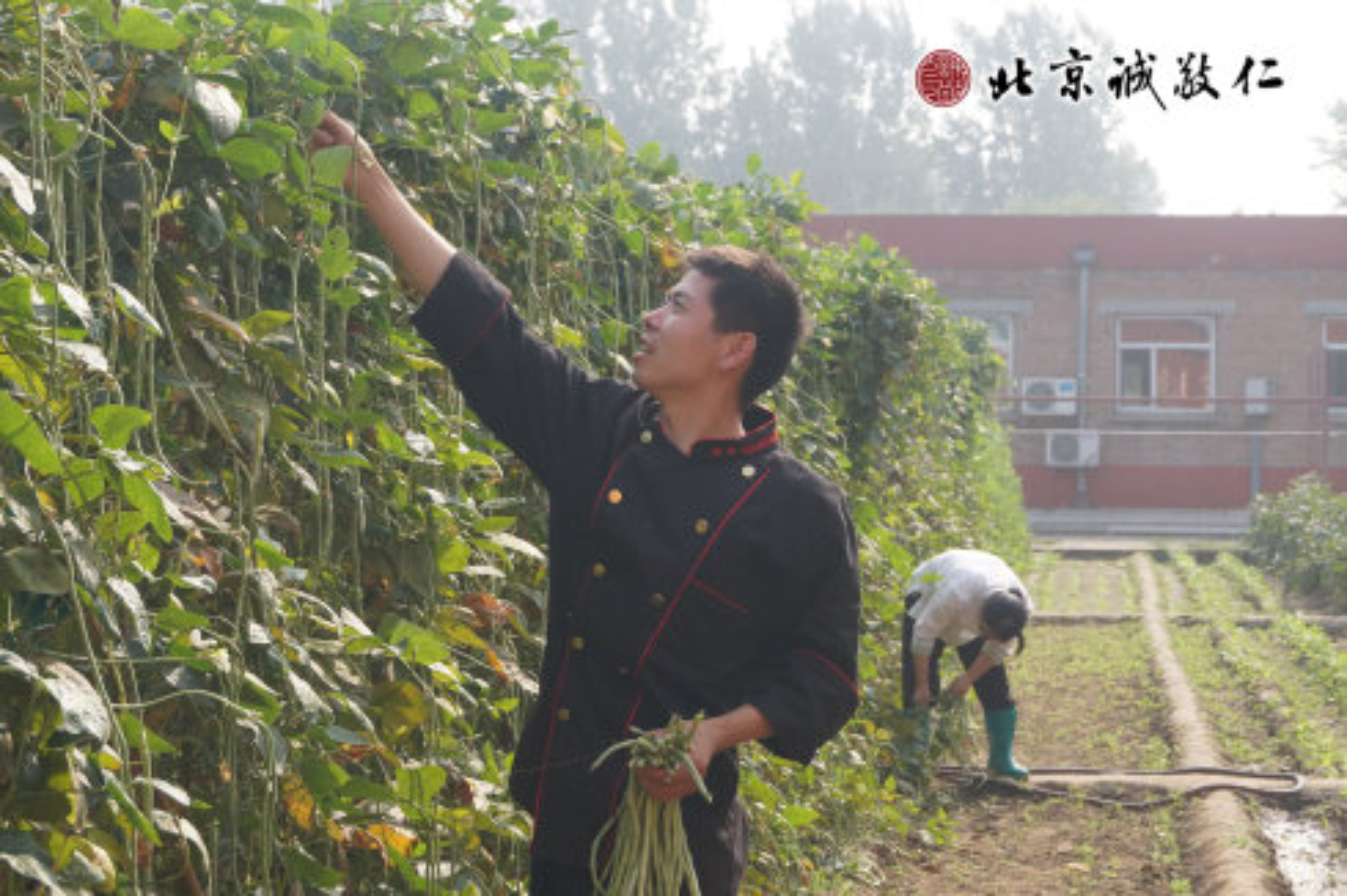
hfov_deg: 27.0
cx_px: 674
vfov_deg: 18.2
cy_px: 448
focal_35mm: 75
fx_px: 2804
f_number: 9
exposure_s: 1/640
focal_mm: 50
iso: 800
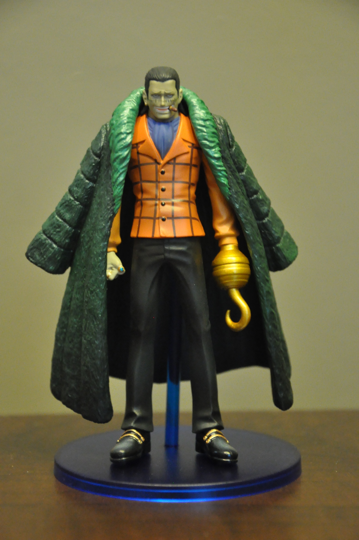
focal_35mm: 93
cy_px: 270
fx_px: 1395
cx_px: 180
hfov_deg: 14.7
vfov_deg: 21.9
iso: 3200
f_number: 5.3
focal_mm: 62
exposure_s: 1/13
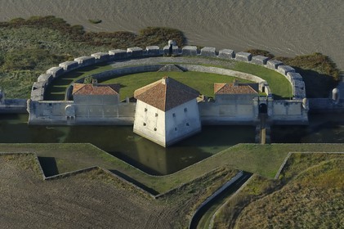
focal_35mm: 202
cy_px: 114
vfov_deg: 6.8
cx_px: 172
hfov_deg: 10.2
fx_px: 1933
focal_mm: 135
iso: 100
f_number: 5
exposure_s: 1/500
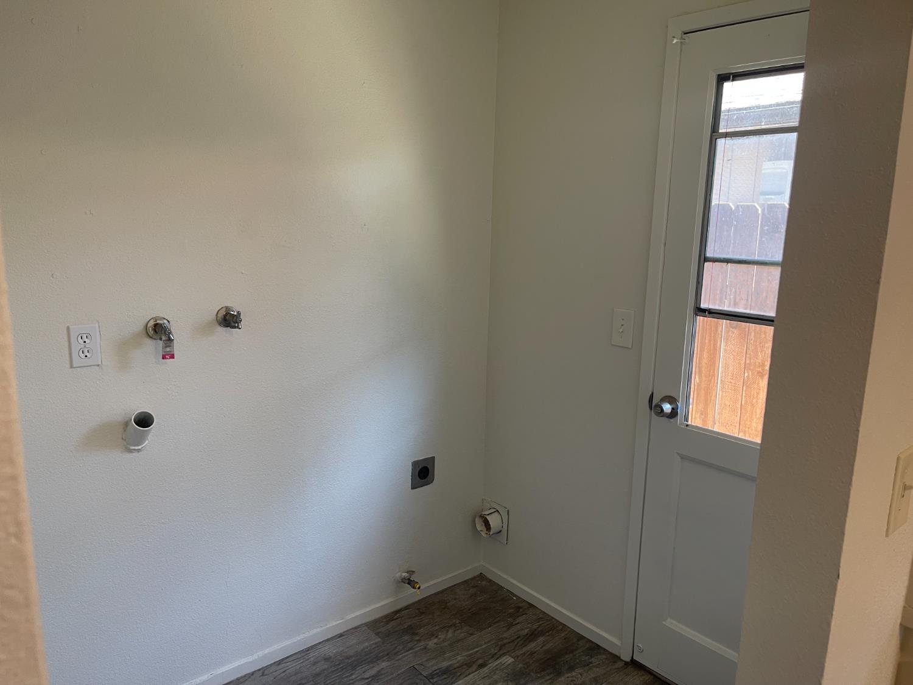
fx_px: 659
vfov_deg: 54.9
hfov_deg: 69.4
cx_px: 456
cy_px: 342
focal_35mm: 25
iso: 80
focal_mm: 5.1
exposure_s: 1/60
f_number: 1.6
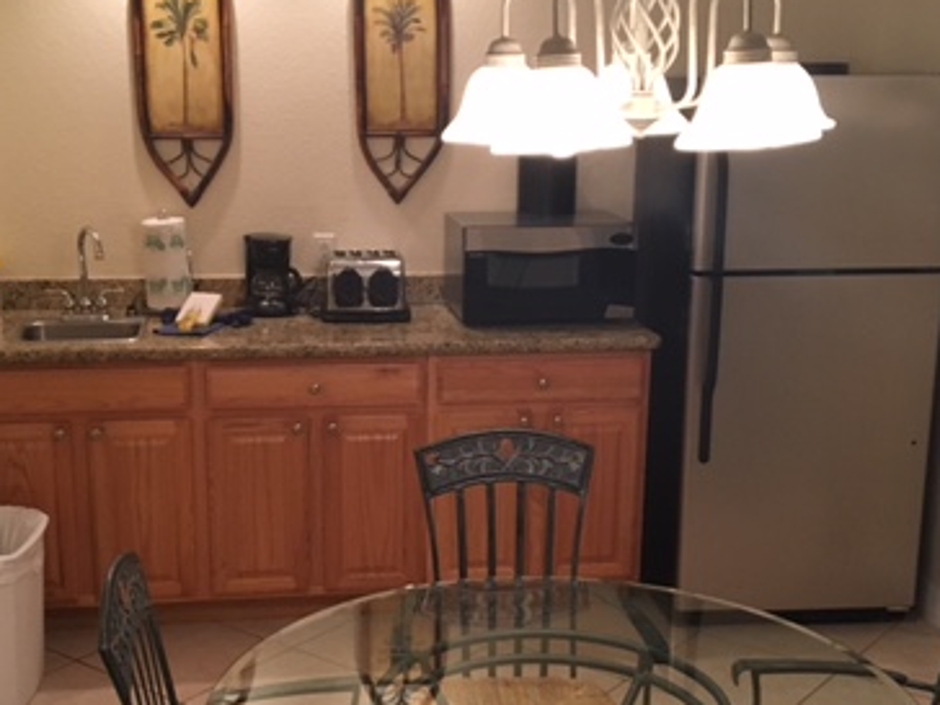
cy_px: 421
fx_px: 1385
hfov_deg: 37.5
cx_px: 429
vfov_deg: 28.5
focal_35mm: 51
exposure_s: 1/30
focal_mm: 4.15
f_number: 2.2
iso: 160
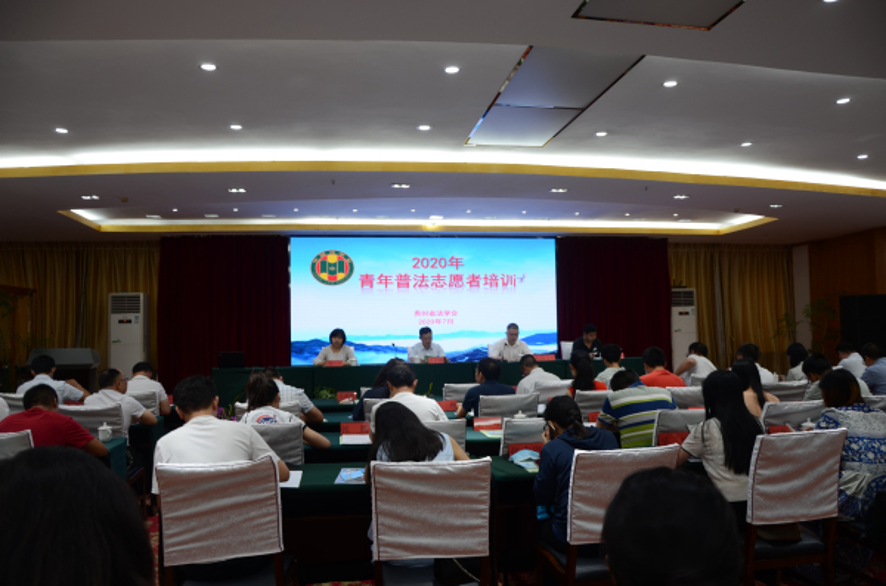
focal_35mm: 27
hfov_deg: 67.5
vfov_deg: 47.7
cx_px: 443
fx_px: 663
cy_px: 293
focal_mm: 18
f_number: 3.5
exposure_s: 1/20
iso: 100
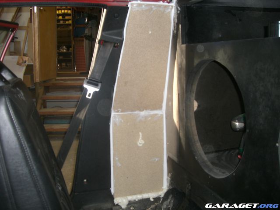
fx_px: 307
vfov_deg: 37.7
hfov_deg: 49.0
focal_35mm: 38
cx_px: 140
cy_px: 105
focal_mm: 6.2
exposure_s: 1/60
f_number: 2.7
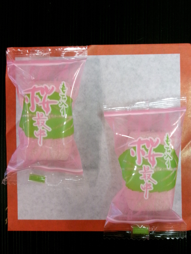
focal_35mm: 53
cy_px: 127
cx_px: 96
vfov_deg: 36.2
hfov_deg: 27.5
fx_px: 390
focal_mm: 9.5
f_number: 4.9
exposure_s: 1/34
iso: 800
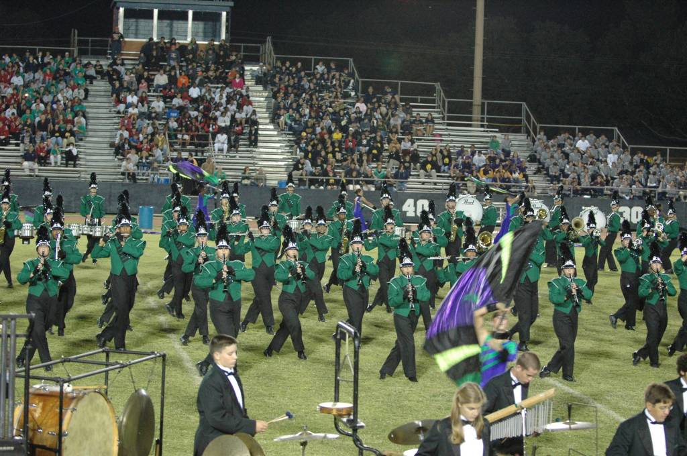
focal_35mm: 105
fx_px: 2001
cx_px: 344
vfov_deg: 13.0
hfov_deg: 19.5
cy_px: 228
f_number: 2.8
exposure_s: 1/60
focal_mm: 70
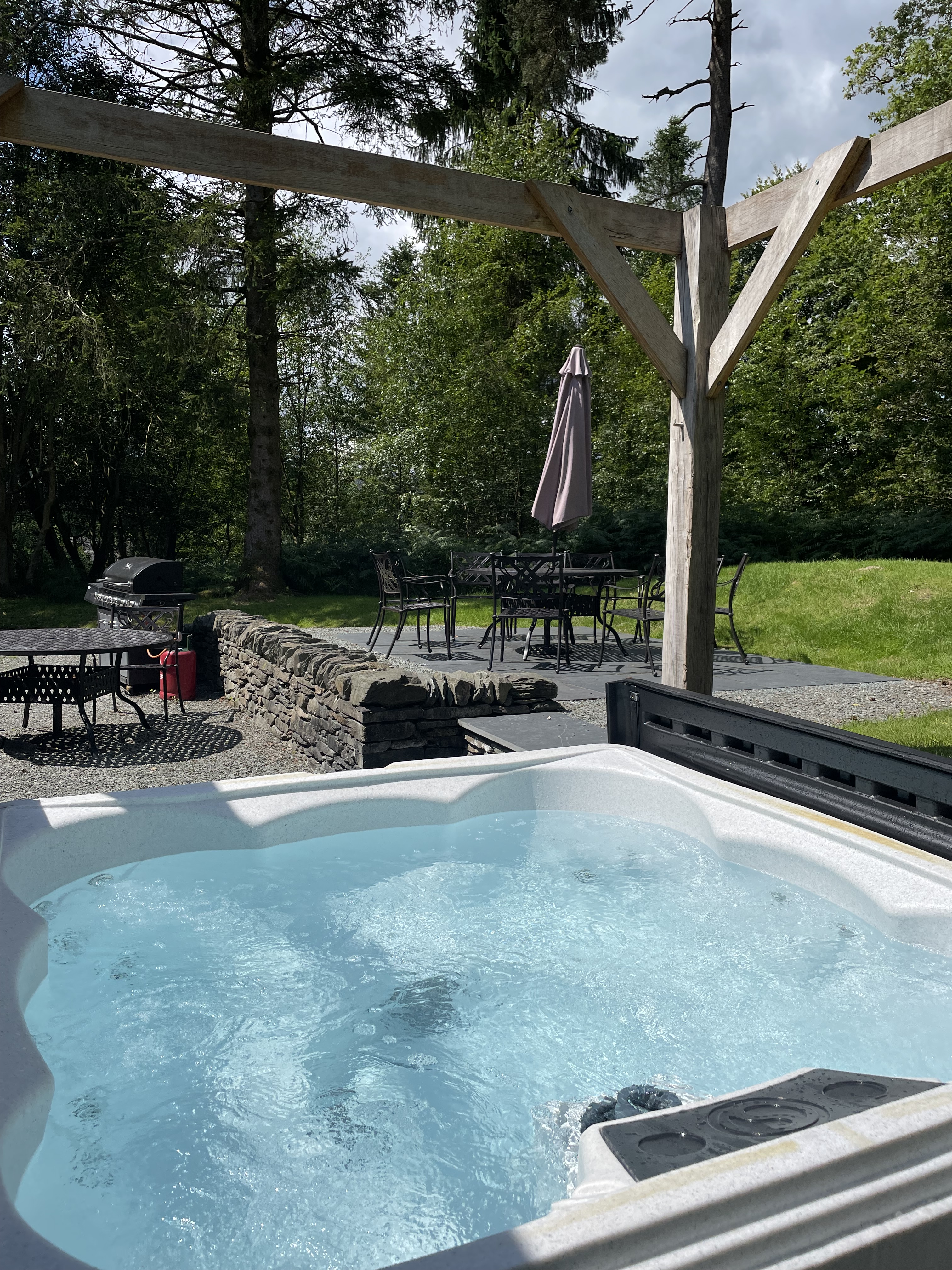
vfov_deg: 67.3
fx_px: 953
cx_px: 476
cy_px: 635
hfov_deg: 53.1
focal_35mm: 26
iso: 50
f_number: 1.6
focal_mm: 4.2
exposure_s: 1/7813
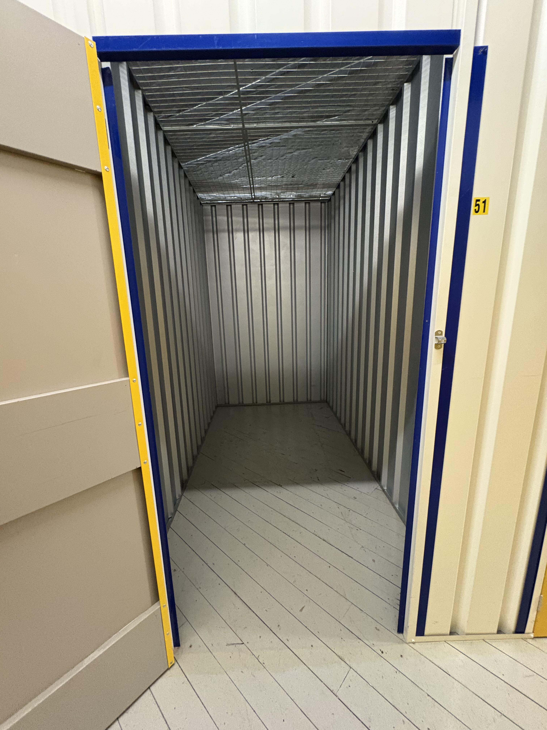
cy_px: 365
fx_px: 295
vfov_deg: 102.1
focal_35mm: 14
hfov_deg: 85.7
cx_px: 274
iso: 800
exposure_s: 1/33
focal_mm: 2.22
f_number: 2.2
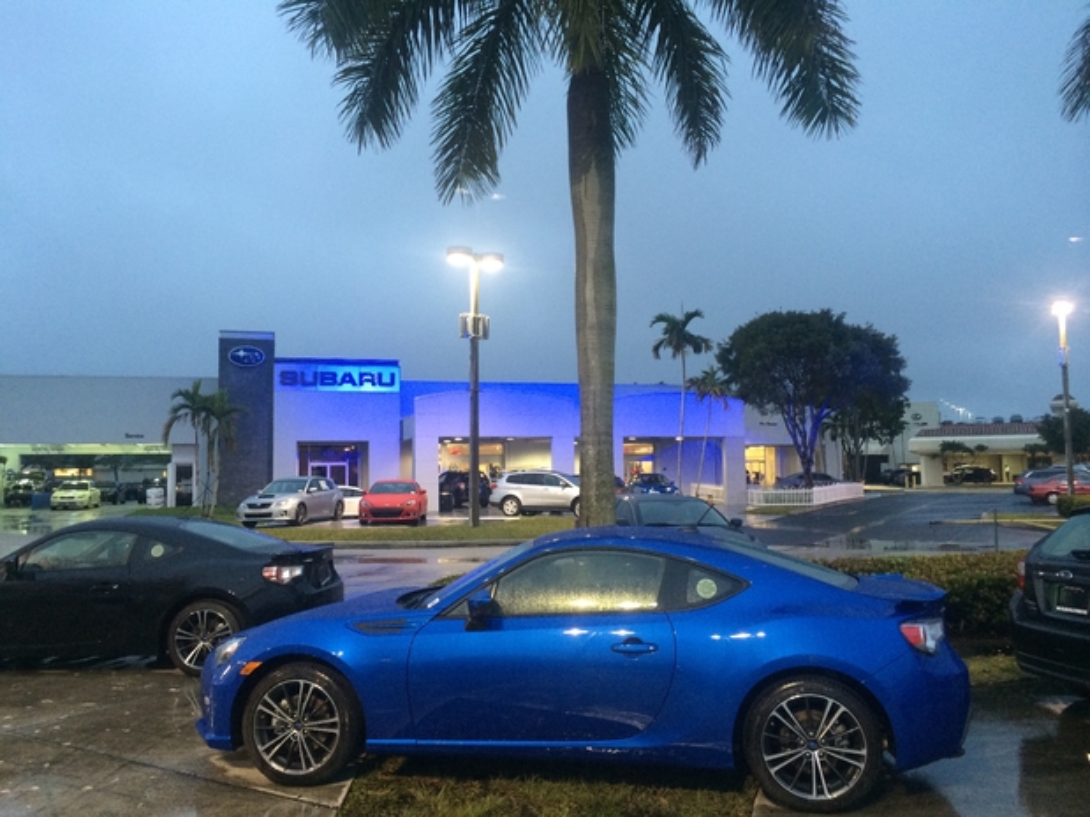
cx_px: 545
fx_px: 944
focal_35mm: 30
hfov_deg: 60.0
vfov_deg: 46.8
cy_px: 408
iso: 160
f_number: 2.2
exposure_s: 1/30
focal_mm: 4.12
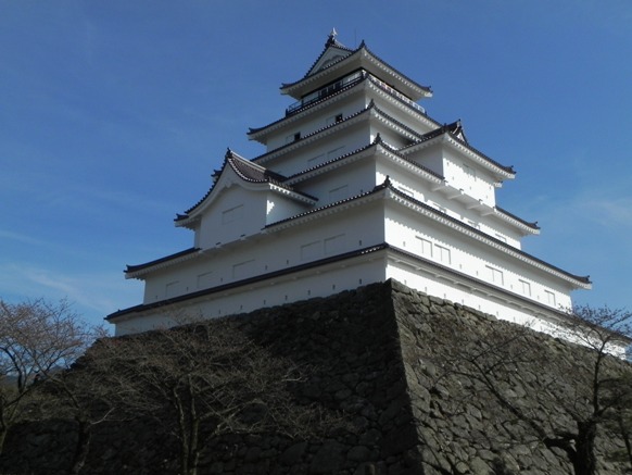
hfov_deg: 50.1
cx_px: 316
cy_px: 238
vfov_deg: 38.7
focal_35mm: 37
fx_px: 676
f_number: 8
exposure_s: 1/836
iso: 160
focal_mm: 6.6
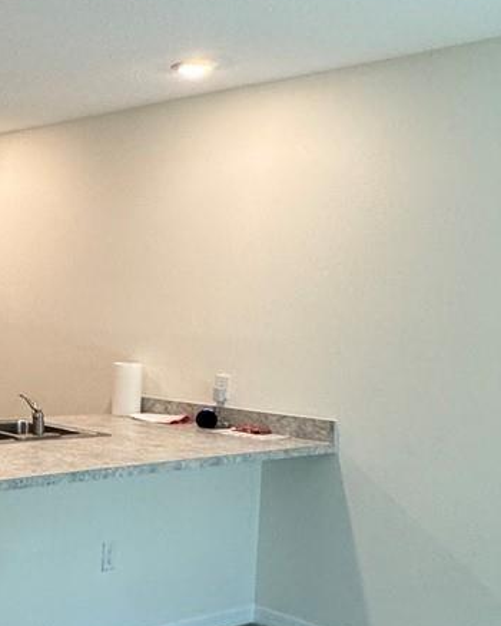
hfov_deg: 24.3
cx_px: -232
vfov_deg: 37.3
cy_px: 334
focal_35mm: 50
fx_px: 926
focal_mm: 2.22
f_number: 2.2
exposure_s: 1/120
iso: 200
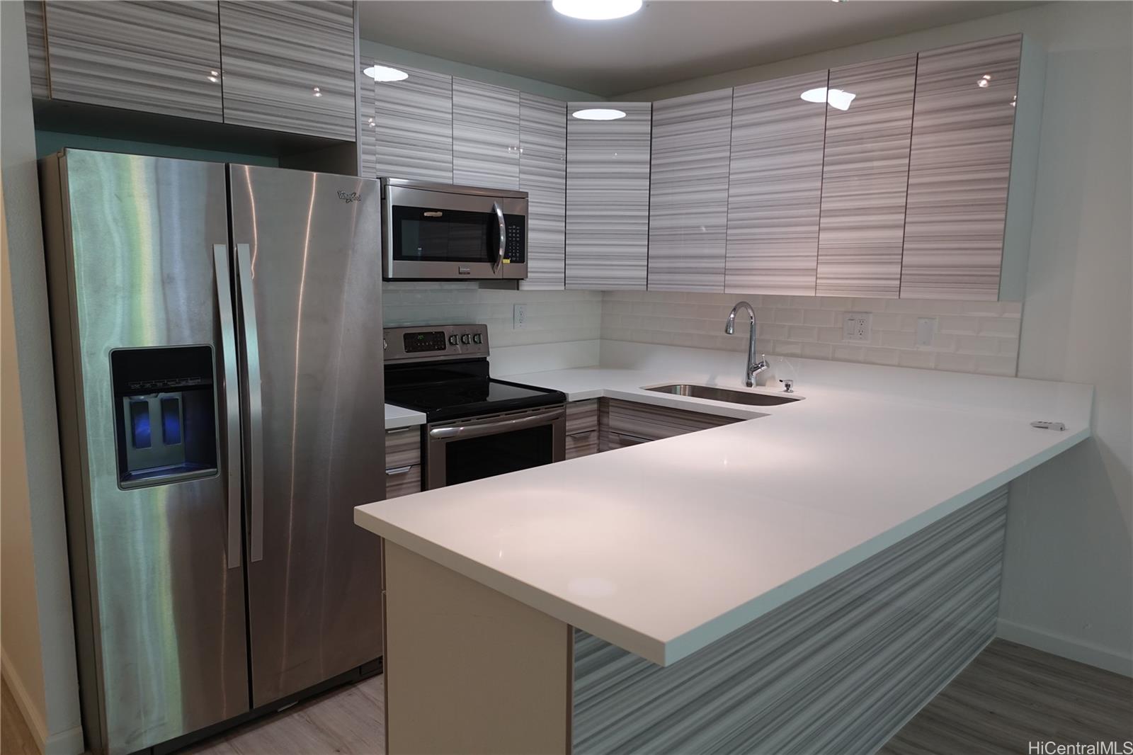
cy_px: 378
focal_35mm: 24
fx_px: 755
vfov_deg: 53.1
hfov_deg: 73.8
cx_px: 566
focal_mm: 8.8
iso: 125
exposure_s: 1/40
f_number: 2.8
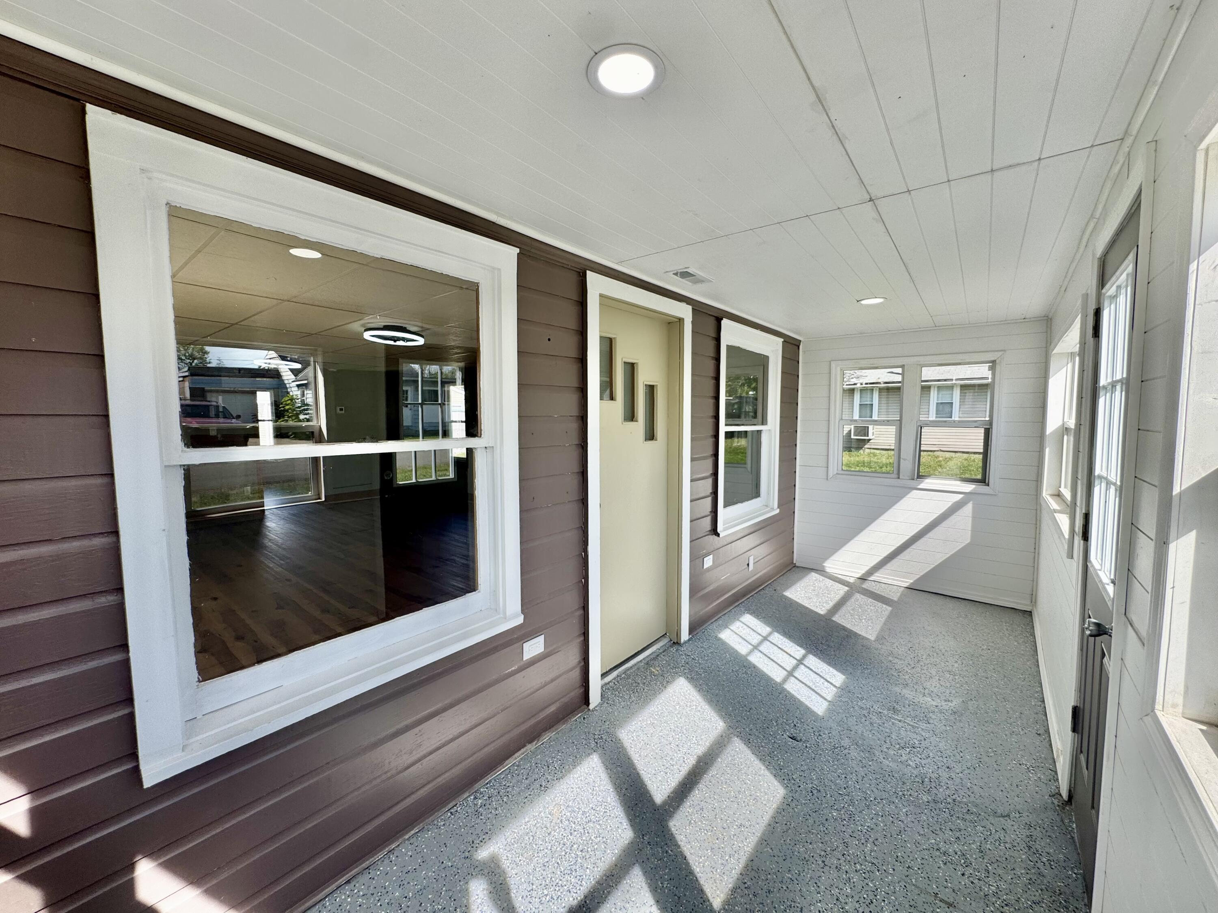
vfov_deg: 85.7
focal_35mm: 14
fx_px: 493
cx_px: 609
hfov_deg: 102.1
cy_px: 456
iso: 40
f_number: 2.2
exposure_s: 1/279
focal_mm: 2.22
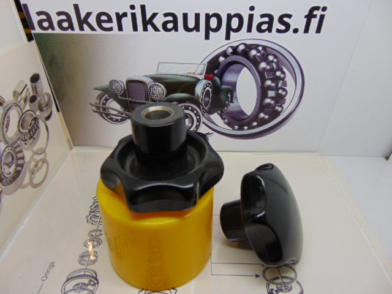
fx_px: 283
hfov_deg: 69.4
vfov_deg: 54.9
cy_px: 147
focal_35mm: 25
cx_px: 196
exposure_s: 1/50
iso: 80
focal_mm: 4.5
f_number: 3
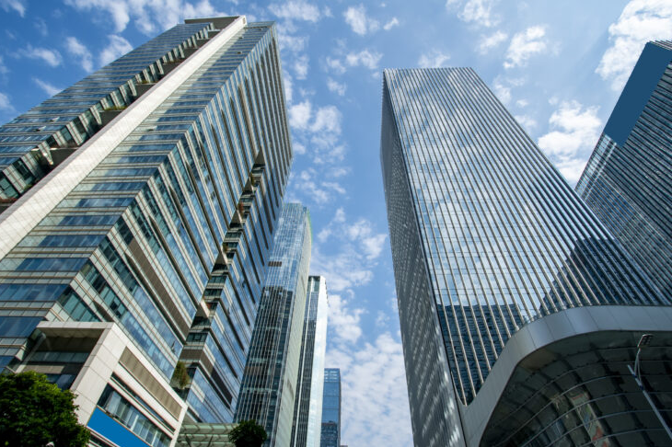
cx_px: 341
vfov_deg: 61.9
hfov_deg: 84.0
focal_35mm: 20
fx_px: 373
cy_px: 221
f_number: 8
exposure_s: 1/400
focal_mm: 19
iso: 200
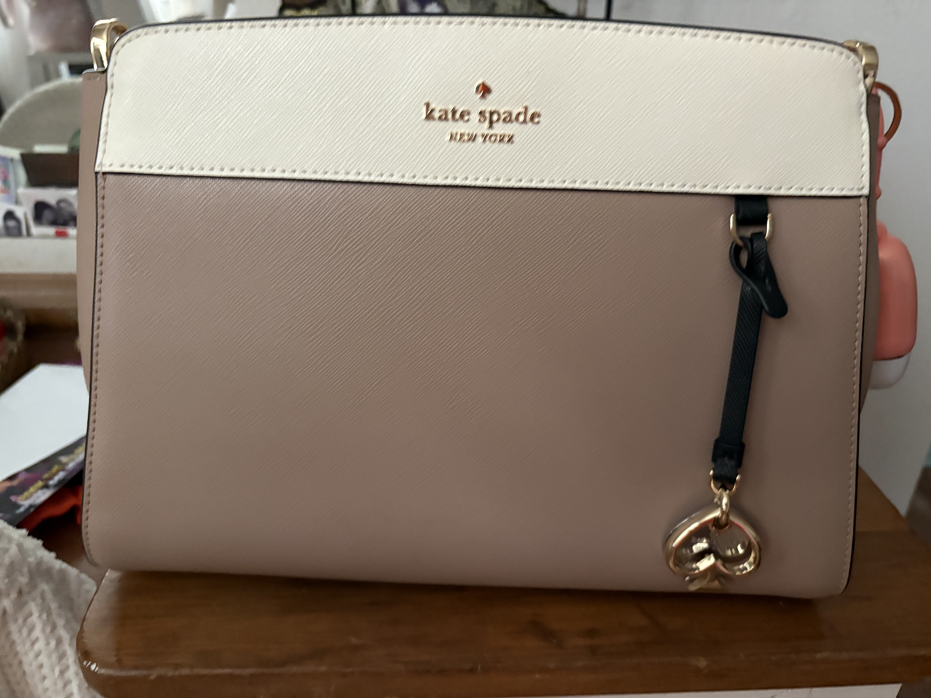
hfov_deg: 67.3
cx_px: 466
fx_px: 699
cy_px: 349
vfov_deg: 53.1
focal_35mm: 26
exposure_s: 1/30
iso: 800
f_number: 1.6
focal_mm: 5.96
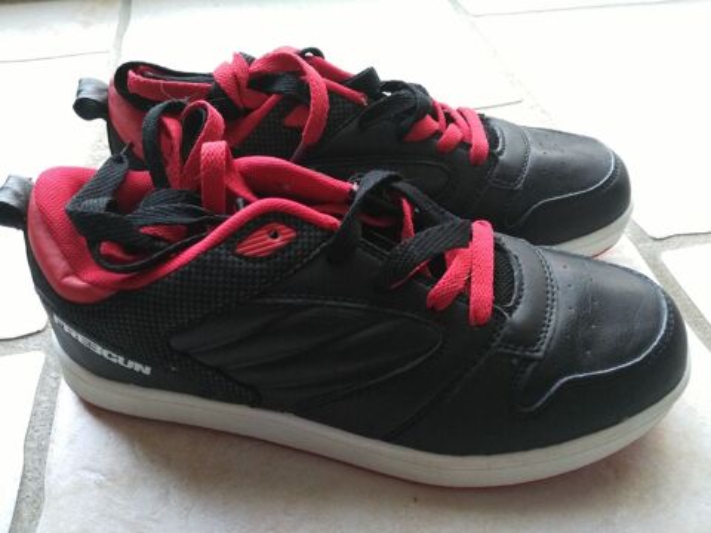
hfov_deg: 63.4
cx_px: 356
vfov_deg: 49.7
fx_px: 575
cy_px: 266
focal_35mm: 28
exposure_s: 1/33
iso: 482
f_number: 2
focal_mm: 2.96
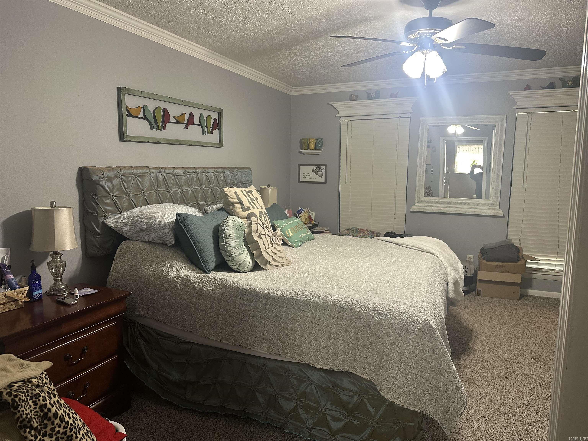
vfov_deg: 56.8
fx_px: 408
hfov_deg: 71.6
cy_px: 220
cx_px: 294
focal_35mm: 24
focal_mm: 6.86
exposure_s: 1/60
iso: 200
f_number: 1.78
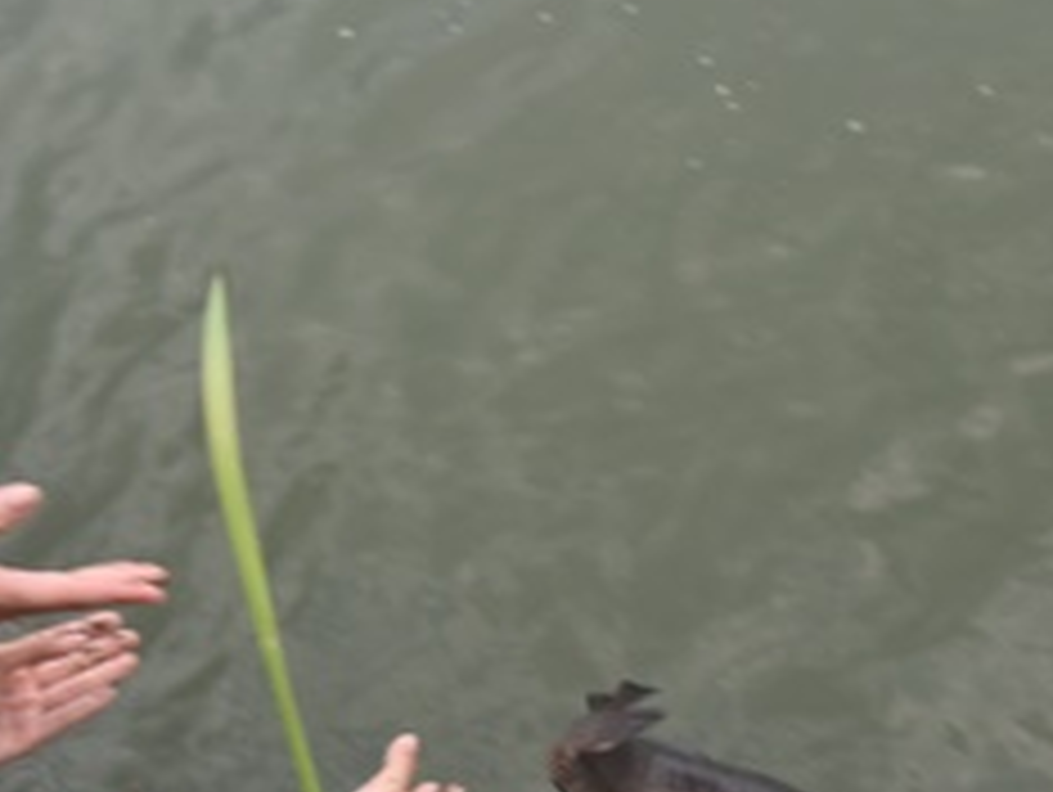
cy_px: 472
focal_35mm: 64
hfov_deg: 30.2
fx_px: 1949
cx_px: 450
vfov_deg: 22.9
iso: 400
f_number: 5.6
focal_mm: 24
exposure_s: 1/125
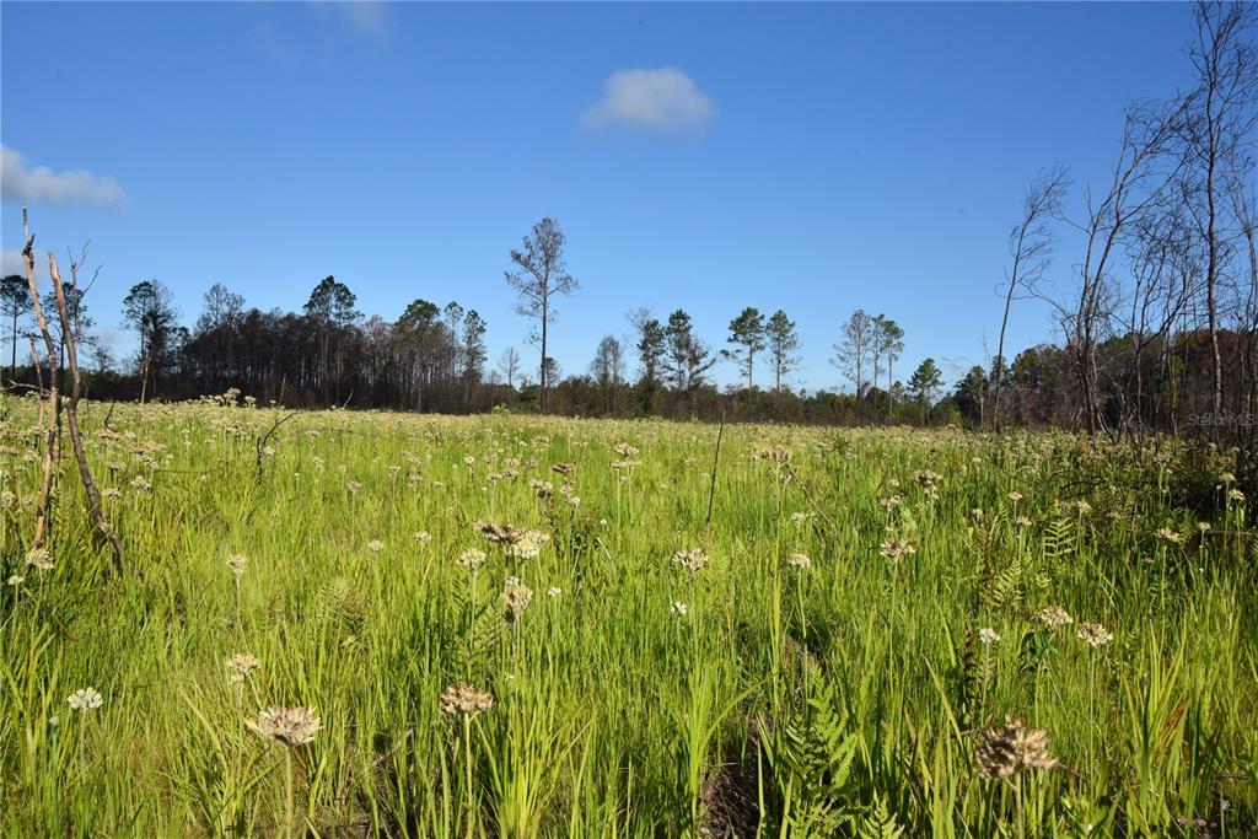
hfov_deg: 61.9
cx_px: 629
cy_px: 420
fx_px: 1048
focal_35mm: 30
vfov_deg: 43.6
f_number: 16
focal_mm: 30
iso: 1250
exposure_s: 1/1000
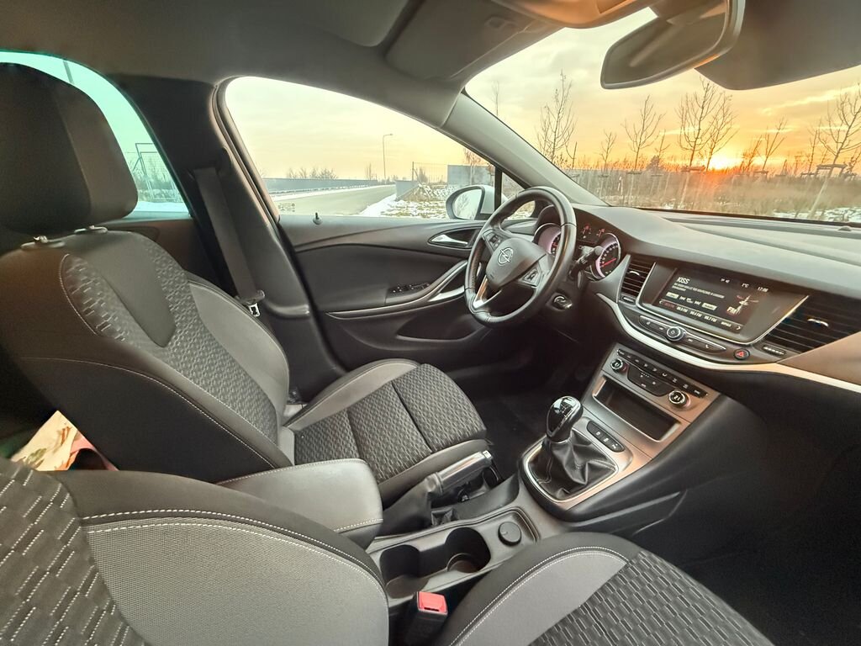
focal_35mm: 14
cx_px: 430
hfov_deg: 102.1
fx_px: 348
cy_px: 323
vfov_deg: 85.7
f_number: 2.2
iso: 1250
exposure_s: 1/60
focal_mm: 2.22
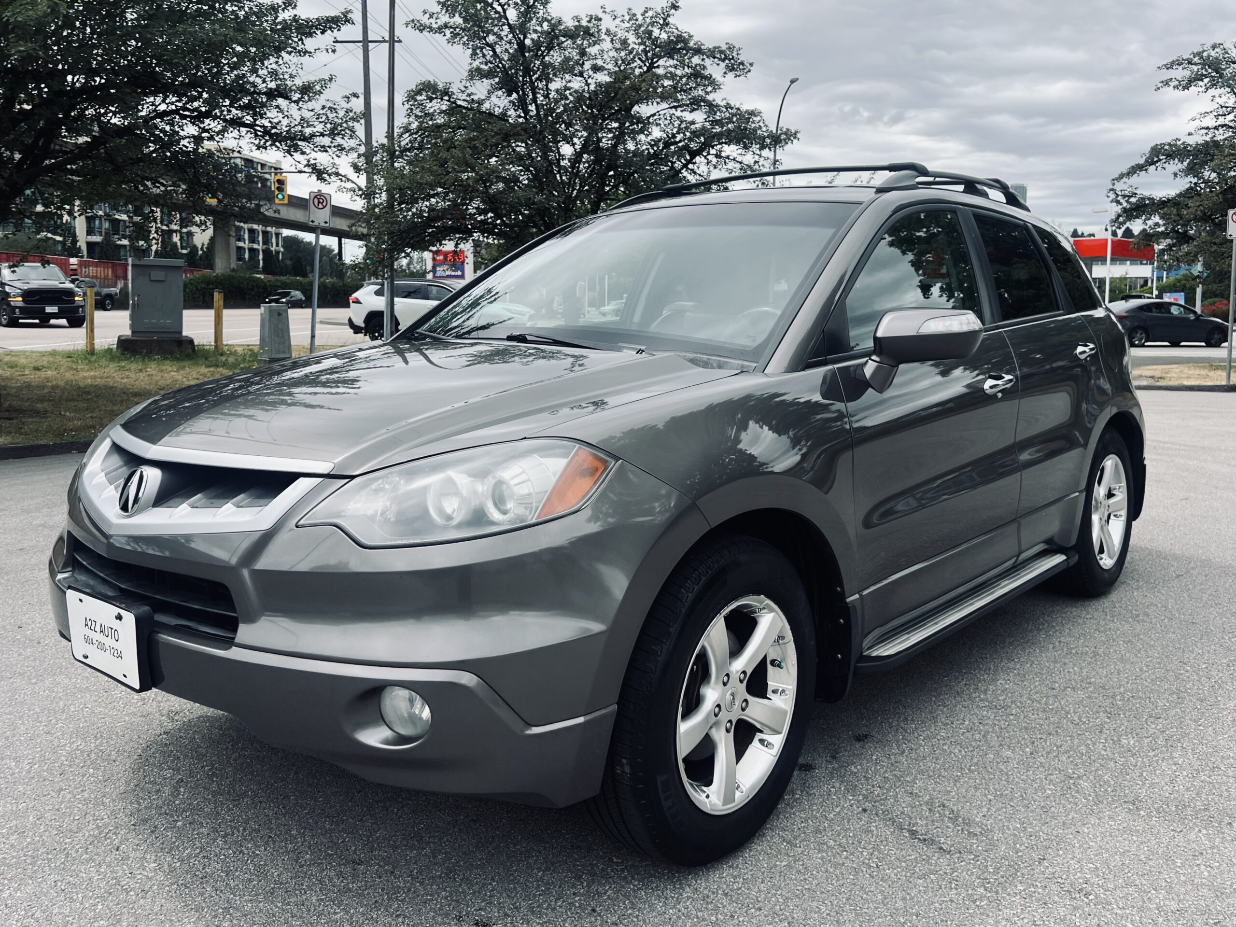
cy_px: 464
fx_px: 928
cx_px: 618
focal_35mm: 26
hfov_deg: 67.3
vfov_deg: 53.1
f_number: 1.5
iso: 50
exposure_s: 1/2457
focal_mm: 5.7
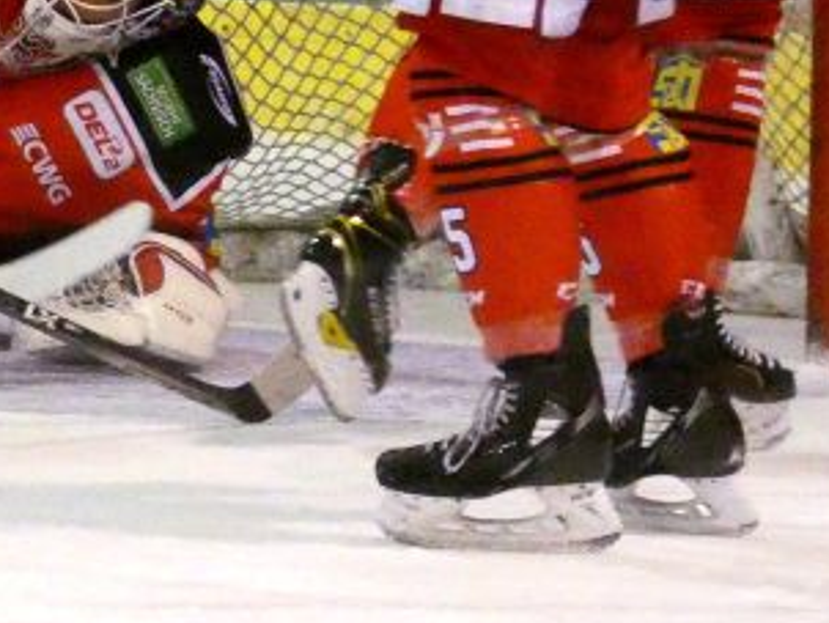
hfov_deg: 3.0
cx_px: -96
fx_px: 15603
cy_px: 7
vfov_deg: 2.3
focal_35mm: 651
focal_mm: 47.6
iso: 3200
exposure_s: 1/200
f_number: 5.5
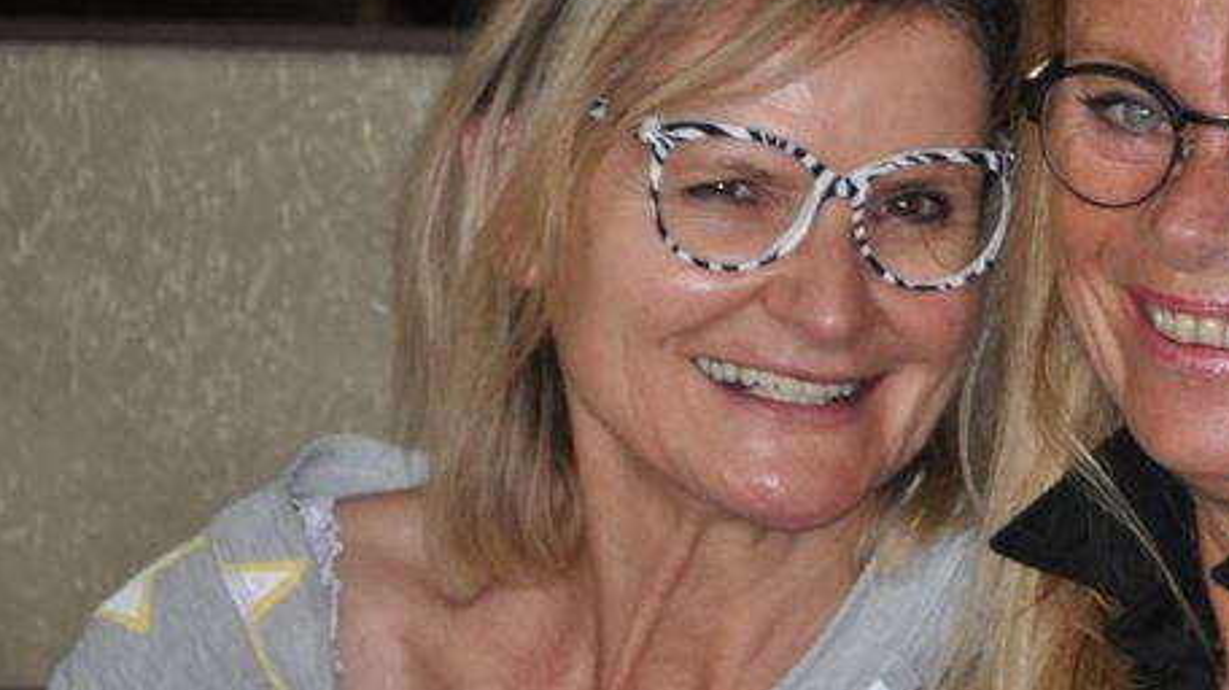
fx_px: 24299
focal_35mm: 746
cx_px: 1190
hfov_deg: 2.9
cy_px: 291
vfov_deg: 1.6
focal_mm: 240
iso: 800
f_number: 6.3
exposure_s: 1/60
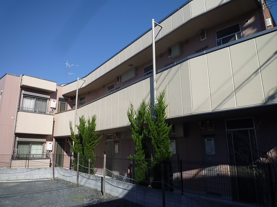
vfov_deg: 54.9
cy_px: 104
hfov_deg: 69.4
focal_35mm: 25
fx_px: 200
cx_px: 138
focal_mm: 4.4
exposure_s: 1/800
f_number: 4
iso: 80
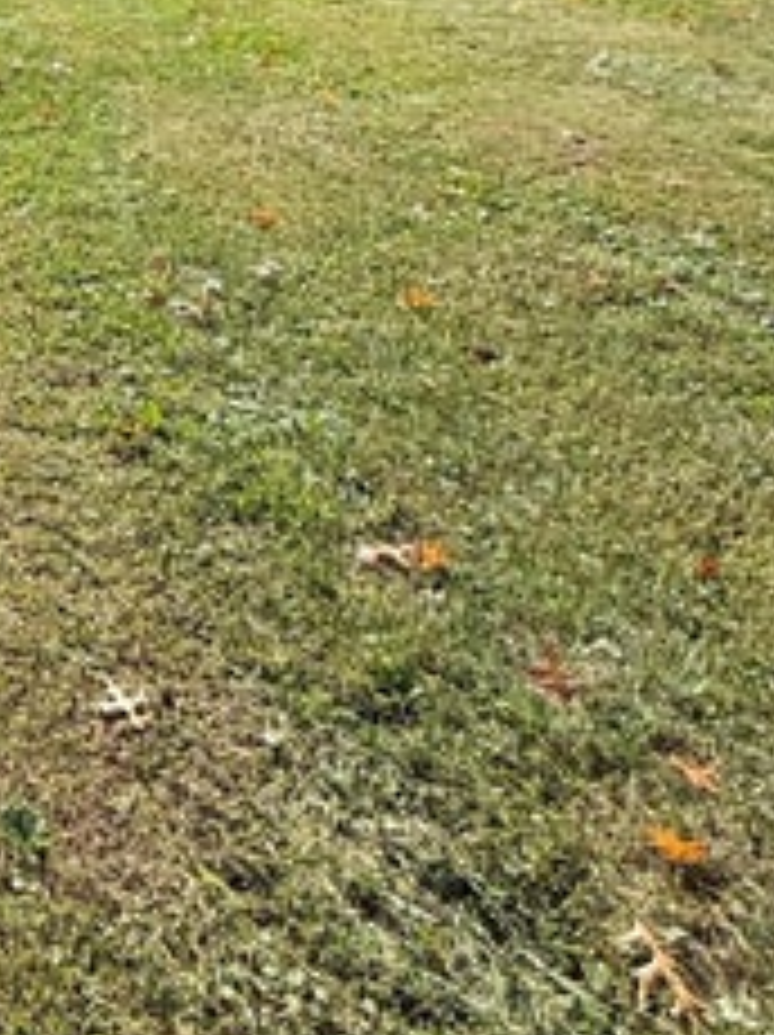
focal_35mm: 39
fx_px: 1165
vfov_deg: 42.0
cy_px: 18
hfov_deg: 30.0
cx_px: -207
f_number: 2.2
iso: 64
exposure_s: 1/1087
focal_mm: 2.22
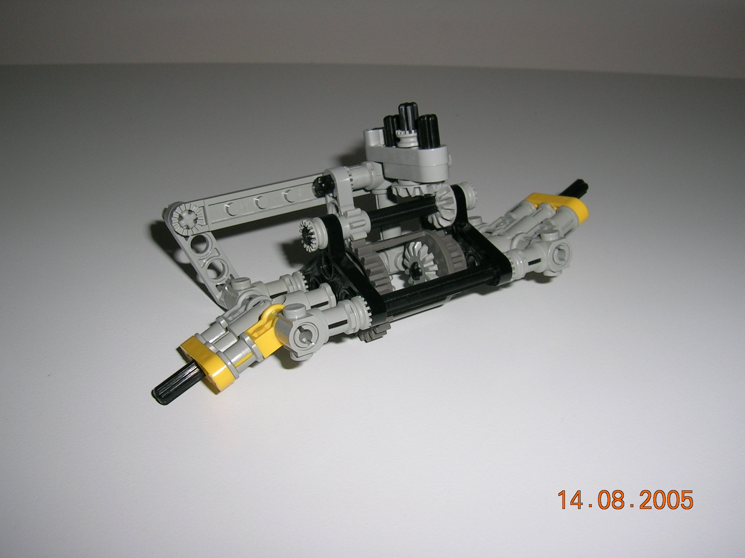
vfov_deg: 40.7
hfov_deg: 52.6
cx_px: 372
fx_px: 753
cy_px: 279
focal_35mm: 35
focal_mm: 5.4
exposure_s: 1/60.1
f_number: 4.8
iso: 50
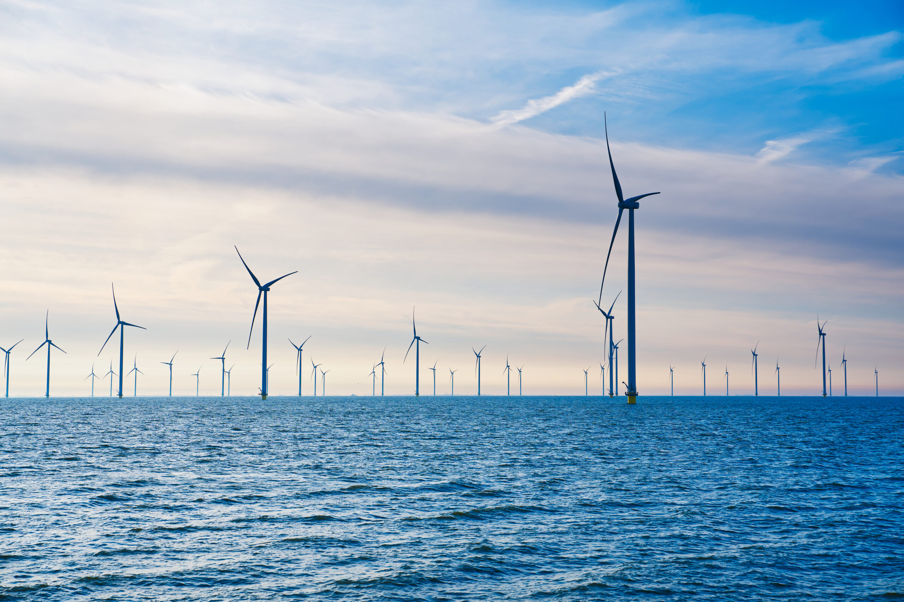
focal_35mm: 55
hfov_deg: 36.3
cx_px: 452
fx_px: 1381
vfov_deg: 24.6
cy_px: 301
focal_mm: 55
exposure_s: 1/1600
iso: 100
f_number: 4.5
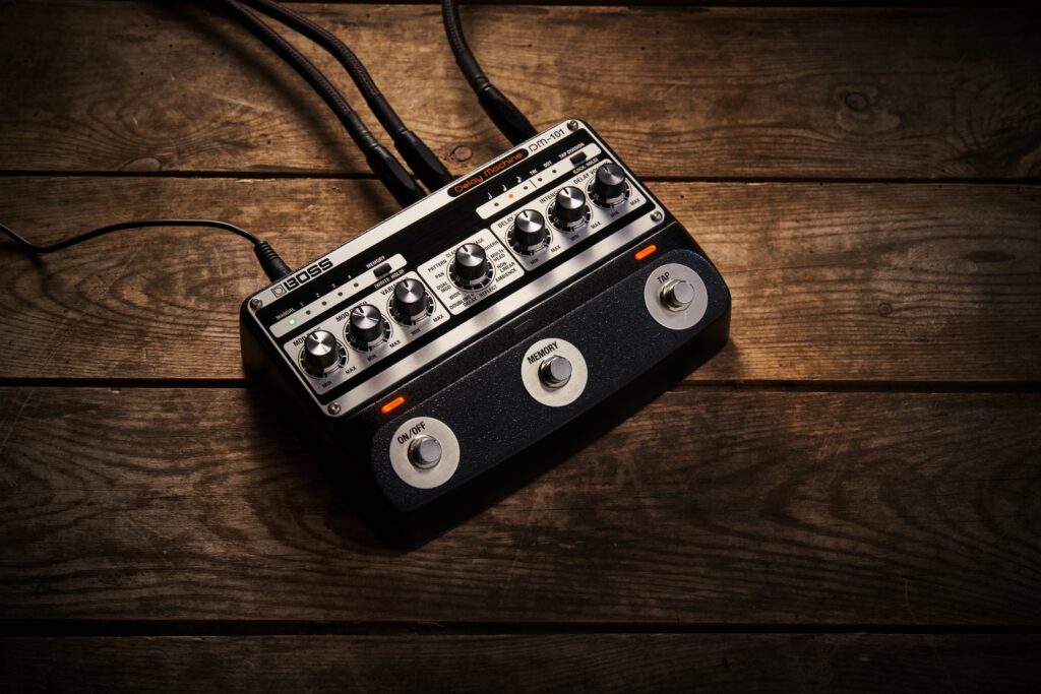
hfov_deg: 39.6
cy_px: 347
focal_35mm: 50
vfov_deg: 27.0
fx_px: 1446
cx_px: 520
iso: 100
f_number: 8
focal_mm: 50
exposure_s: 1/8
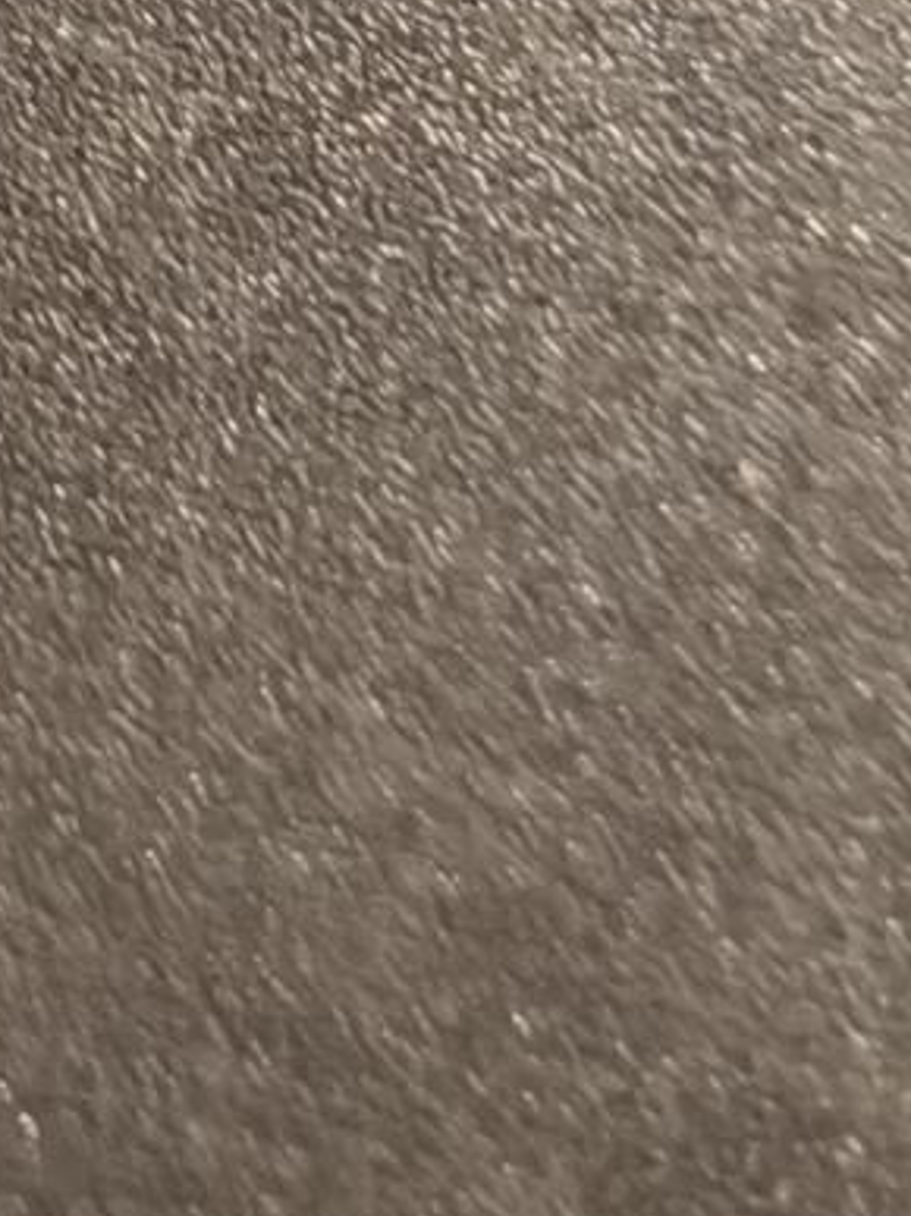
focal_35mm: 107
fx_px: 3757
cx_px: -939
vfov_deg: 15.7
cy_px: -987
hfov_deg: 12.2
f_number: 2
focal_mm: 2.32
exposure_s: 1/81
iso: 160
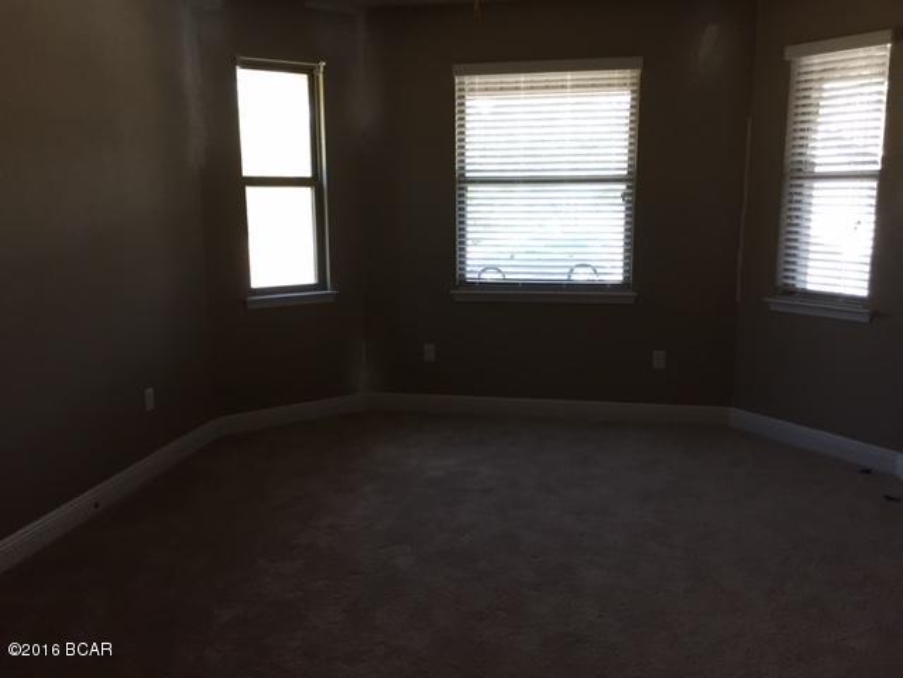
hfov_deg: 61.7
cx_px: 452
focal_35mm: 29
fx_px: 756
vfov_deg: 48.2
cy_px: 339
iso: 50
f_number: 2.2
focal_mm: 4.15
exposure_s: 1/30
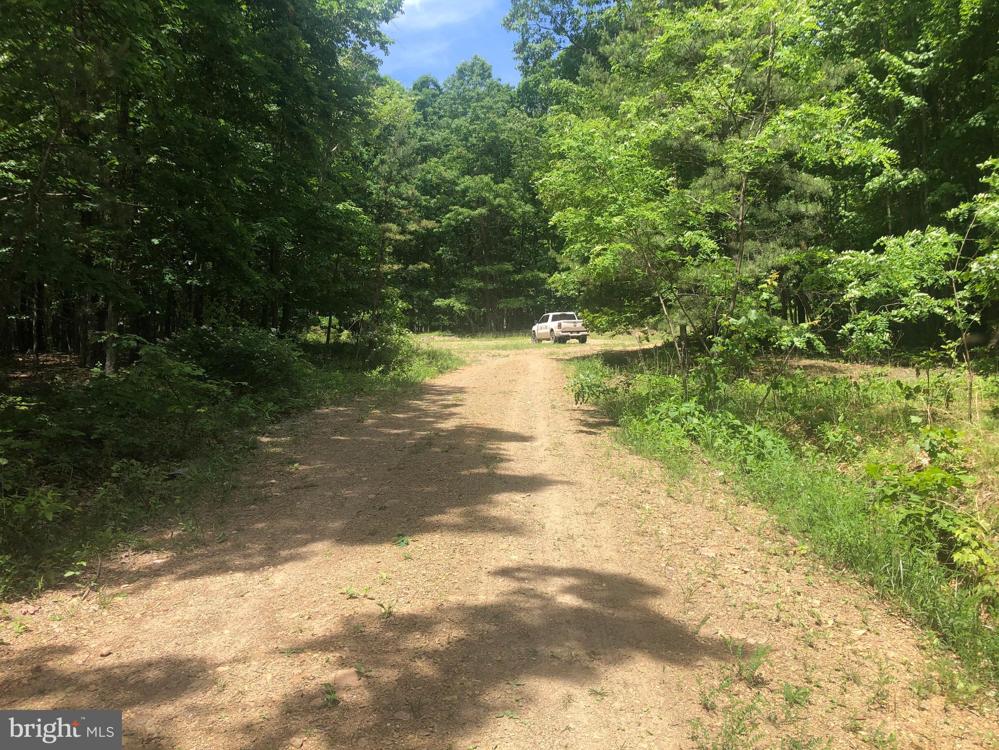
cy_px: 375
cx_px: 500
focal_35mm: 28
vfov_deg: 49.7
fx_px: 808
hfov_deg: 63.4
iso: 20
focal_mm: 3.99
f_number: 1.8
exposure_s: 1/666
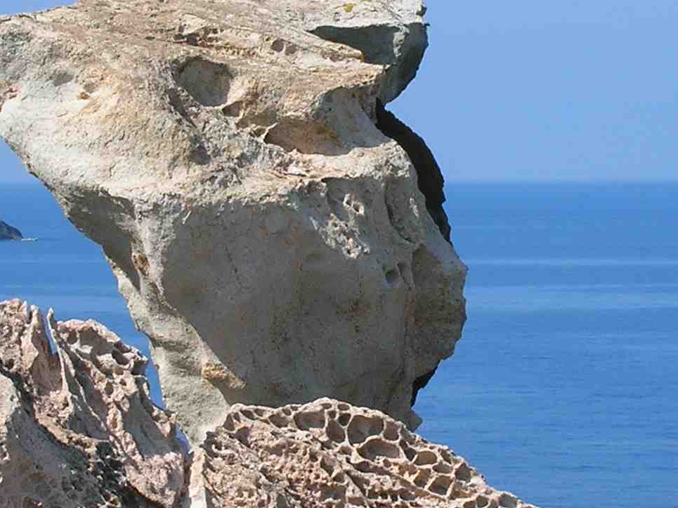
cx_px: 387
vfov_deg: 7.3
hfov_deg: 9.7
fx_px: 3992
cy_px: 231
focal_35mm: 204
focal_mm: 14.3
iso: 50
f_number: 7.4
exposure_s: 1/170
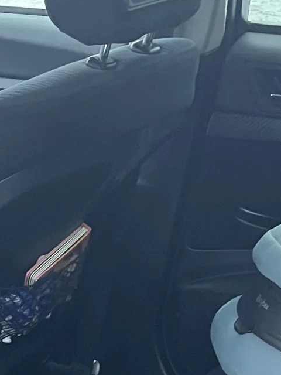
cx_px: -94
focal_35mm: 104
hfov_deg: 13.7
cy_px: 521
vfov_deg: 17.4
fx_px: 1126
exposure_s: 1/54
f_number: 1.6
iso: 500
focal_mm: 5.1
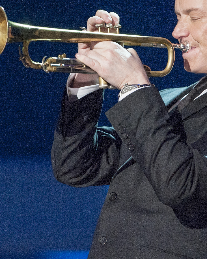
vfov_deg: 2.3
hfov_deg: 1.8
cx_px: 135
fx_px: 6586
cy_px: 80
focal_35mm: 860
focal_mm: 420
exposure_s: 1/200
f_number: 4
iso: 2000
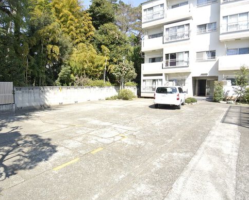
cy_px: 102
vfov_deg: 65.6
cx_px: 101
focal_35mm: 21
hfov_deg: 76.8
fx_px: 155
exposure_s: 1/400
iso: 100
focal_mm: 6.7
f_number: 3.5
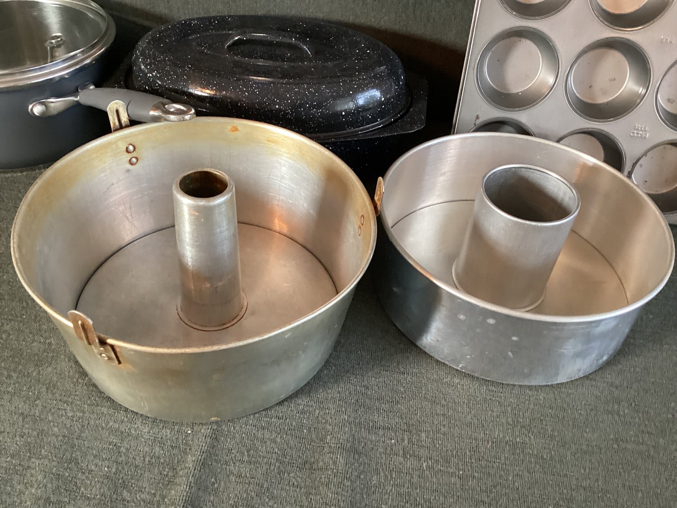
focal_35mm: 31
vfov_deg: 45.4
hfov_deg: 58.3
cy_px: 254
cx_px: 338
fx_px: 606
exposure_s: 1/50
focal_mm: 3.3
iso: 320
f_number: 2.4
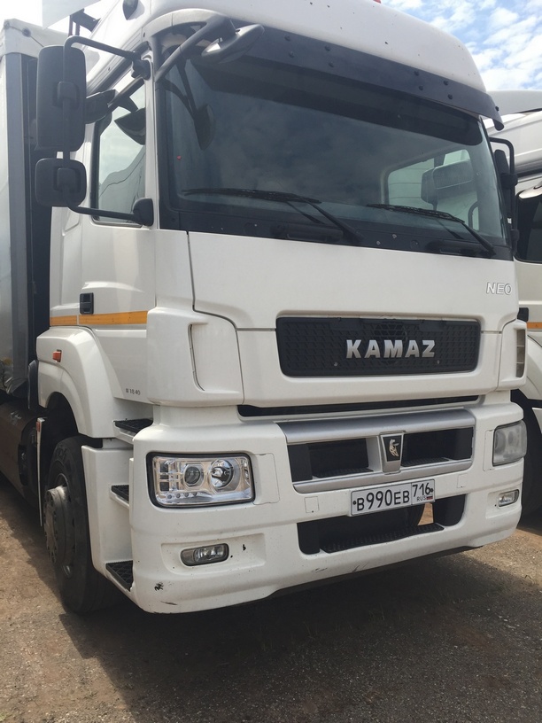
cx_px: 271
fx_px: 605
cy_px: 362
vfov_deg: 61.7
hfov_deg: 48.2
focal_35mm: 29
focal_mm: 4.15
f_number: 2.2
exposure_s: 1/1721
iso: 32
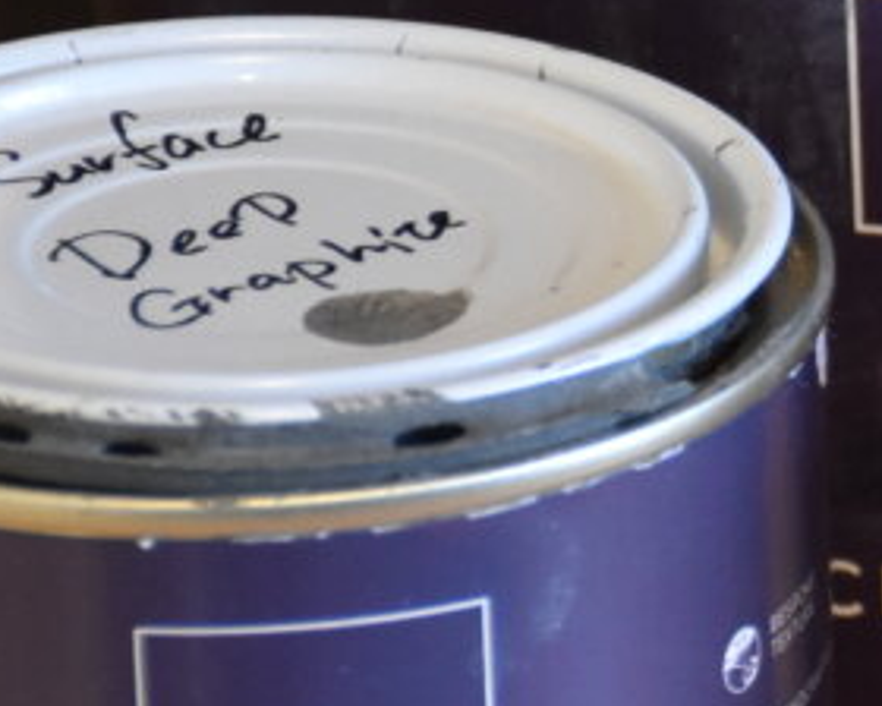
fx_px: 18116
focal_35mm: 694
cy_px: 136
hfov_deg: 2.8
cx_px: 1796
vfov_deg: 2.2
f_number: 5.3
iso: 1250
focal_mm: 90
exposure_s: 1/125
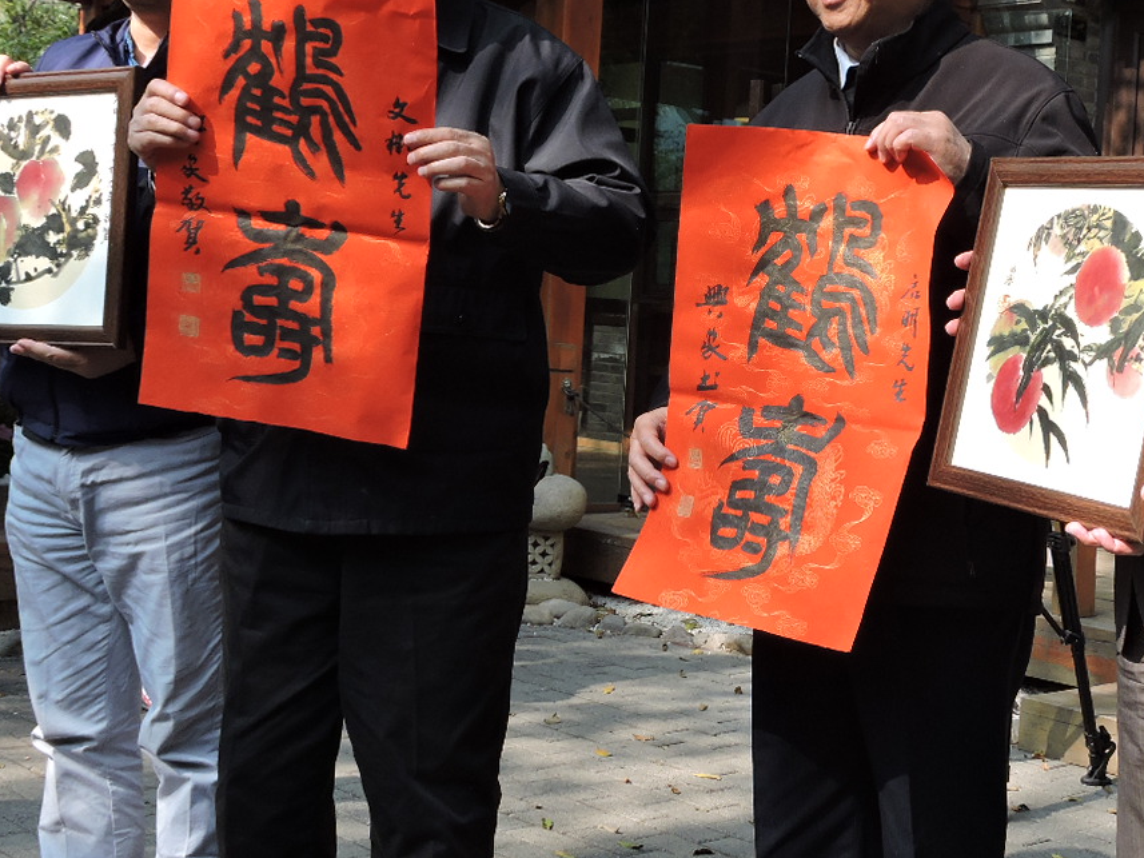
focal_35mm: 56
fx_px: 1851
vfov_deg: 26.0
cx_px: 732
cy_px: 326
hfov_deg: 34.1
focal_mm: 5.4
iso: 100
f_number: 3.5
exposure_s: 1/320
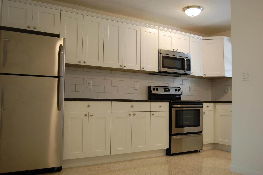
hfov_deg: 57.3
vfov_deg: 39.9
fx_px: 241
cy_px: 88
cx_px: 132
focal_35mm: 33
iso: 400
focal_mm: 22
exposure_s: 1/50
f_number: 3.8
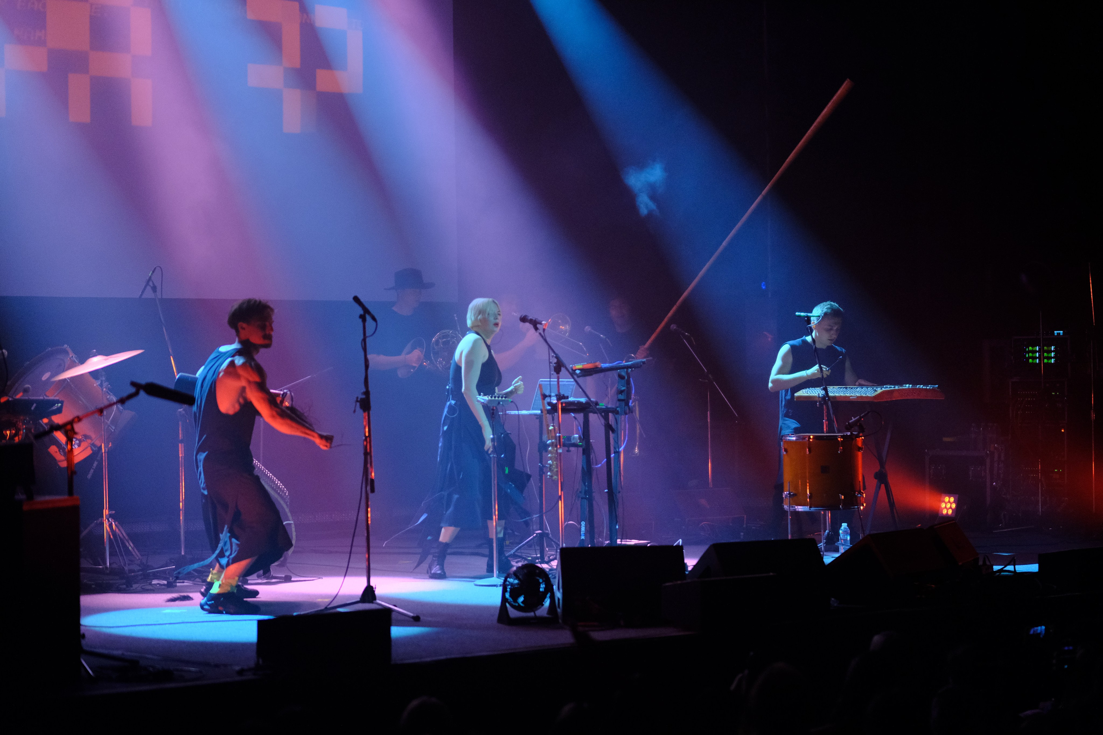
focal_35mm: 84
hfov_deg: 24.2
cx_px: 552
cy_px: 368
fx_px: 2574
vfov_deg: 16.3
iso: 1600
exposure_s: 1/800
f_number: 1.2
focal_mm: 56
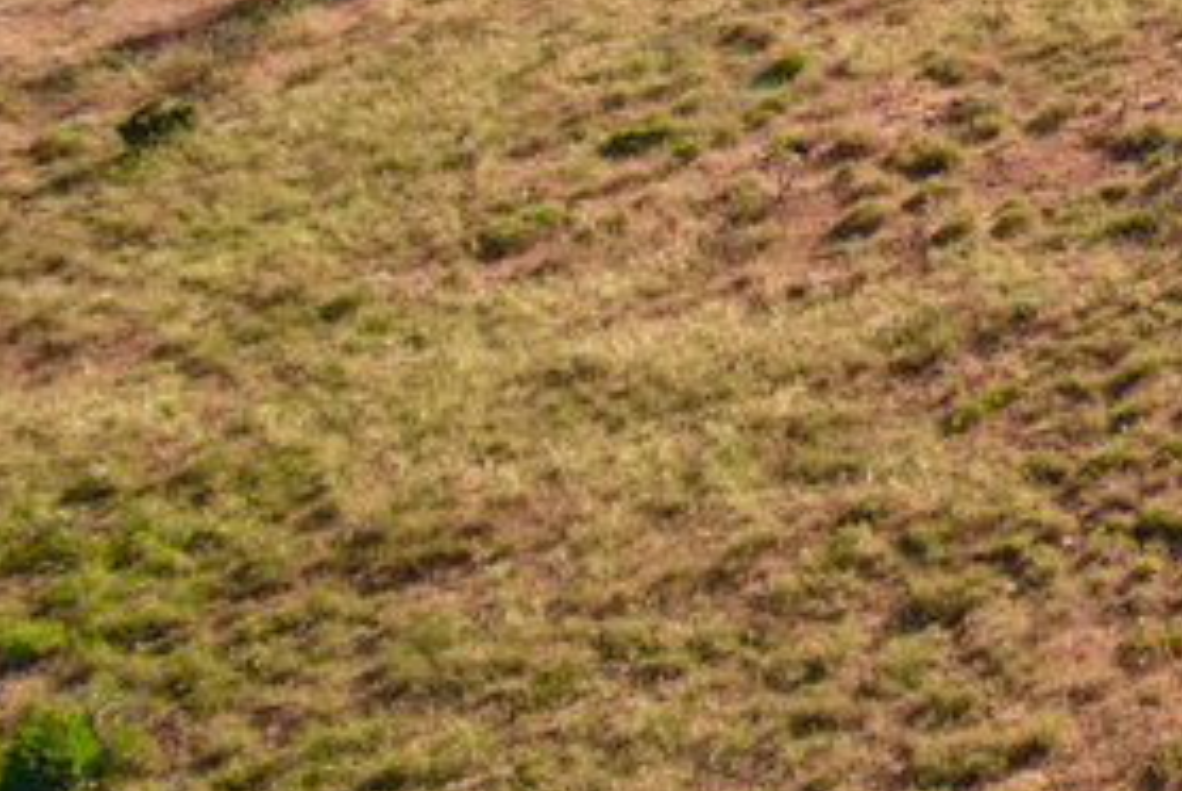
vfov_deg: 16.1
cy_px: -215
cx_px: 2032
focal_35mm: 81
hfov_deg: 19.6
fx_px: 2662
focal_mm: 8.38
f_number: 2.8
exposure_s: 1/800
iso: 100
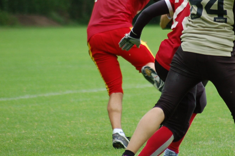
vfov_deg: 2.3
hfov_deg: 3.5
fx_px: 3871
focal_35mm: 594
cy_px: 31
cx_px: 169
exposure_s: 1/800
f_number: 5.3
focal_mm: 240
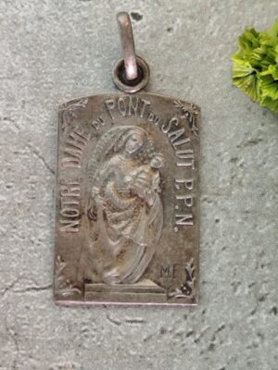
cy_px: 185
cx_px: 139
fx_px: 996
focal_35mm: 93
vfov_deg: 21.1
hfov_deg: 15.9
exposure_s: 1/25
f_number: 1.65
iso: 640
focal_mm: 6.19
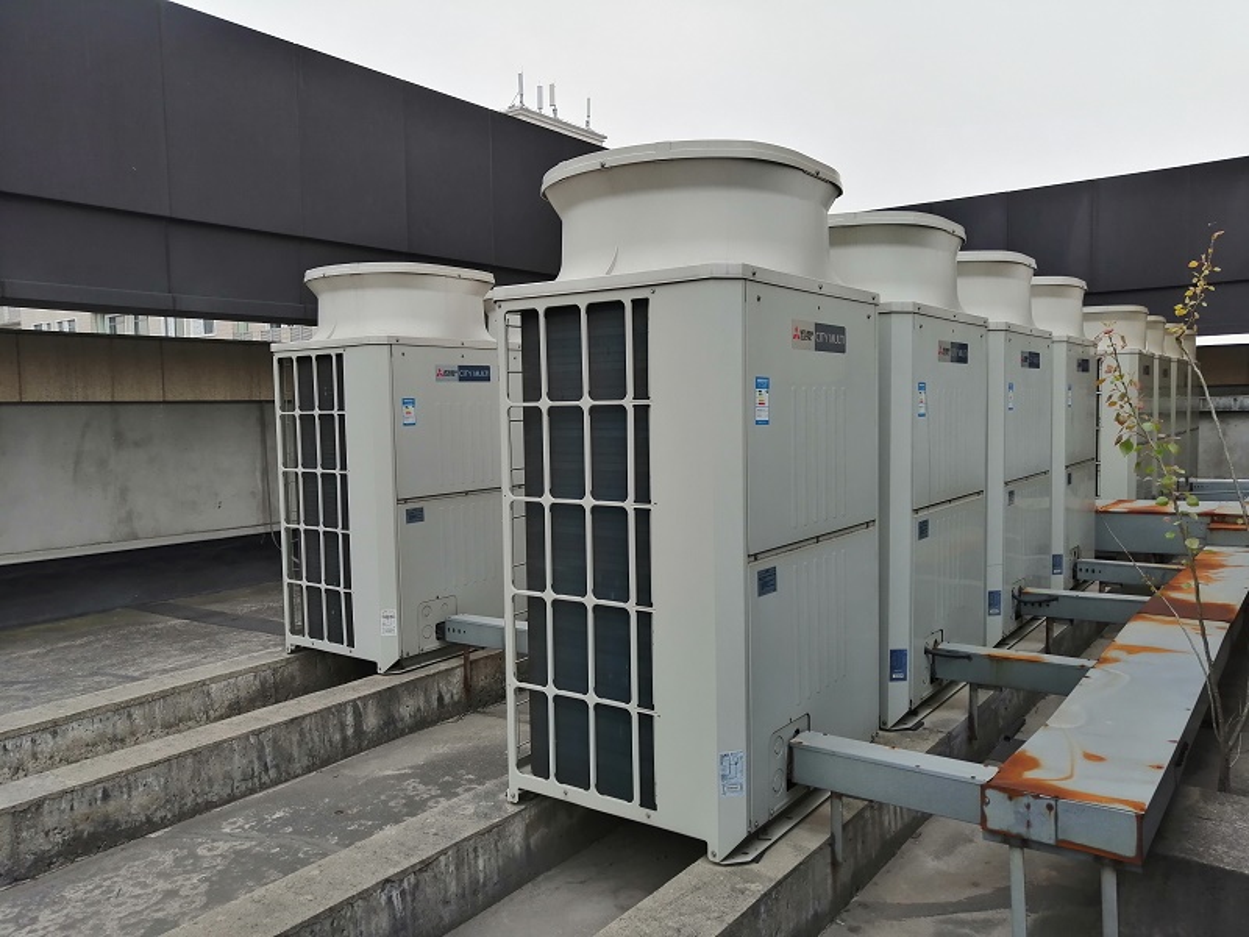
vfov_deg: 51.4
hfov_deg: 65.3
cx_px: 624
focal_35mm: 27
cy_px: 468
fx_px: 974
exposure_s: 1/100
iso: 80
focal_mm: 3.88
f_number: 1.8
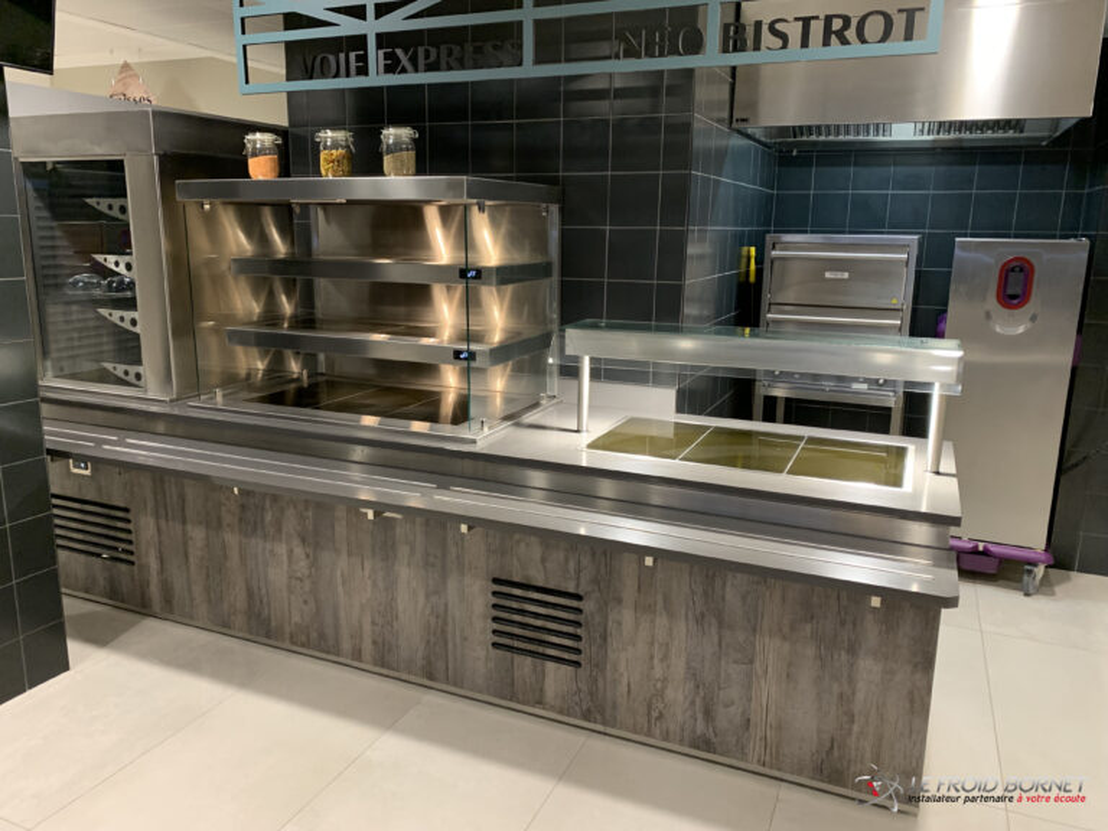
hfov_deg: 67.3
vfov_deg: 53.1
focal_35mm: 26
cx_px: 554
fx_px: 832
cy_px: 416
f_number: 1.8
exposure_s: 1/50
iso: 250
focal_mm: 4.25
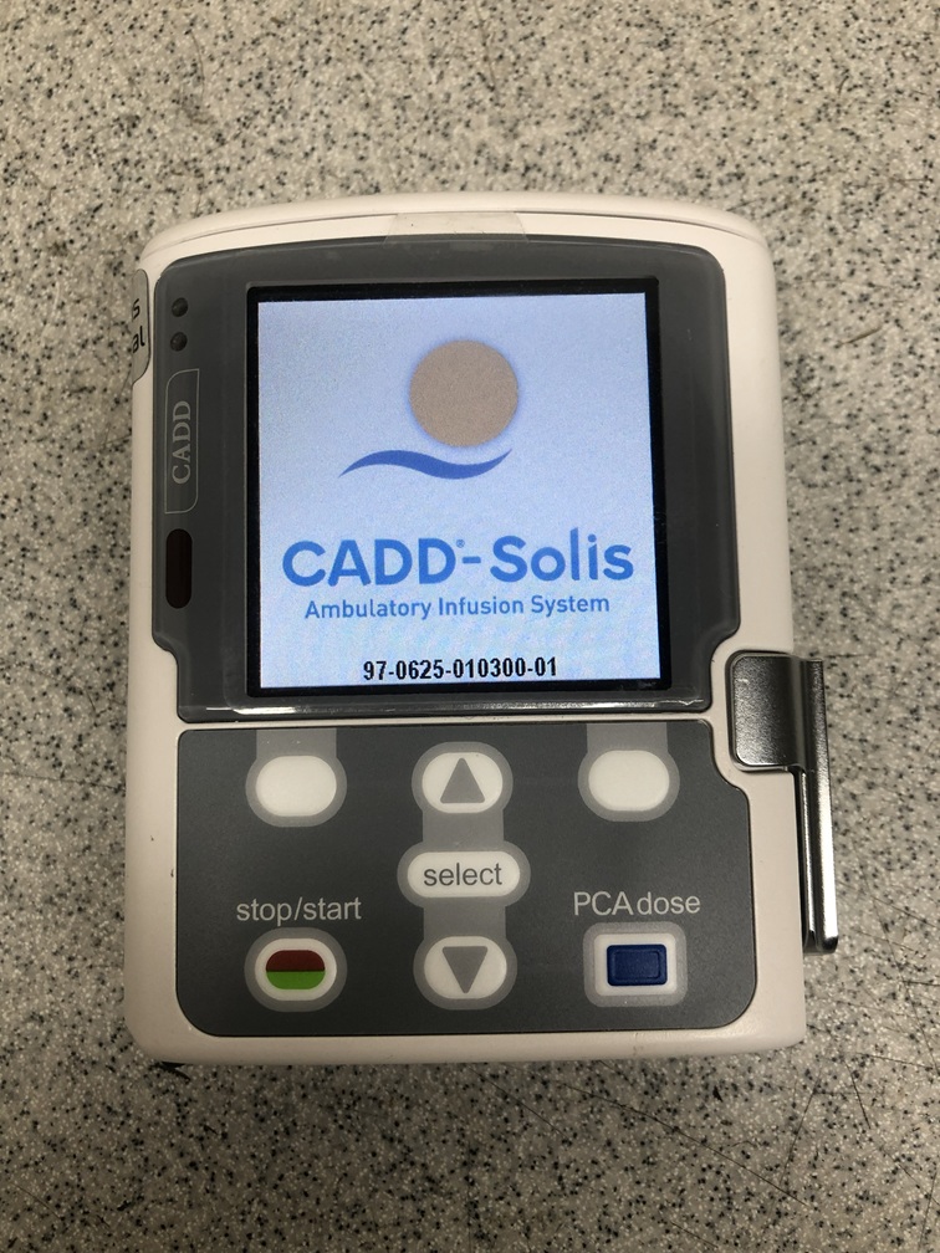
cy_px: 626
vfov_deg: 63.4
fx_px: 1014
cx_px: 470
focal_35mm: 28
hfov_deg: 49.7
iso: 20
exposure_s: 1/40
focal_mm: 3.99
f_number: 1.8
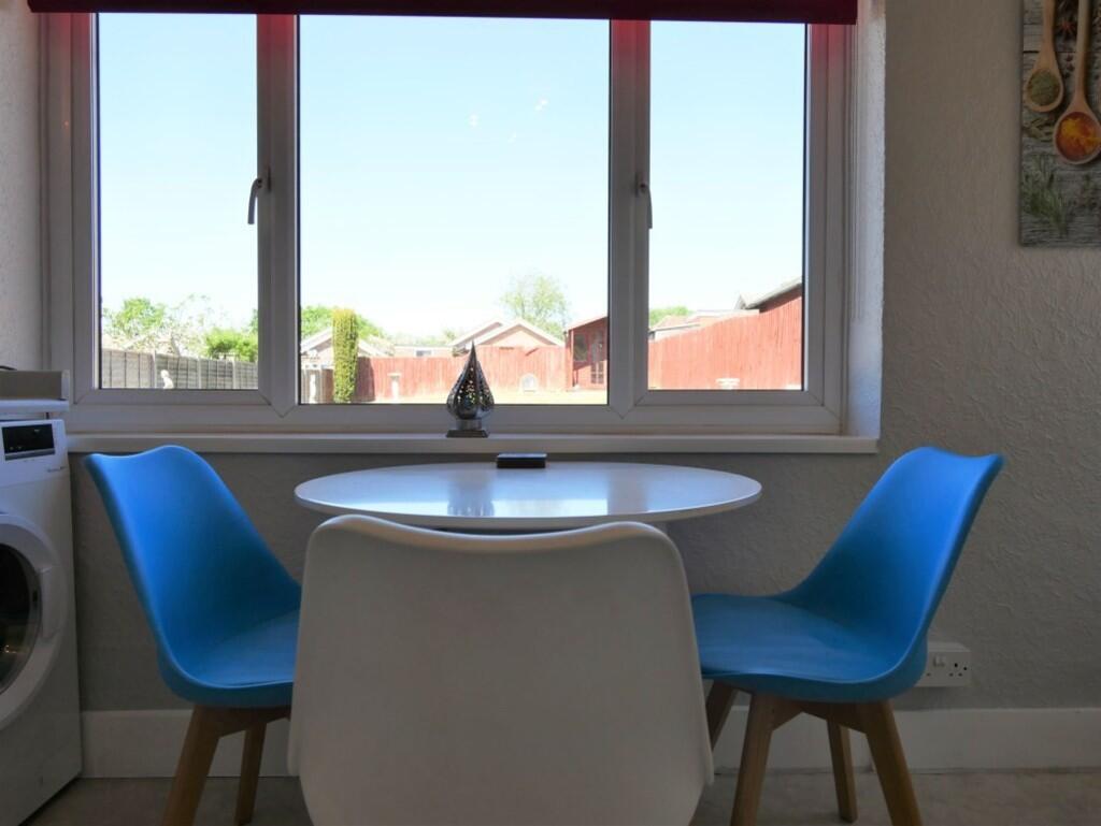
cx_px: 550
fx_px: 700
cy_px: 413
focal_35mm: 22
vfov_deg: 61.1
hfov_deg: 76.4
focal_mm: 11
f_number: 5
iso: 200
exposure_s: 1/200
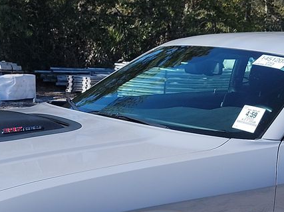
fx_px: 738
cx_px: 171
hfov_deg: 21.7
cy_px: 160
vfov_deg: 16.3
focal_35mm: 90
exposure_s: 1/921
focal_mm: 6.7
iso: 50
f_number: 1.8
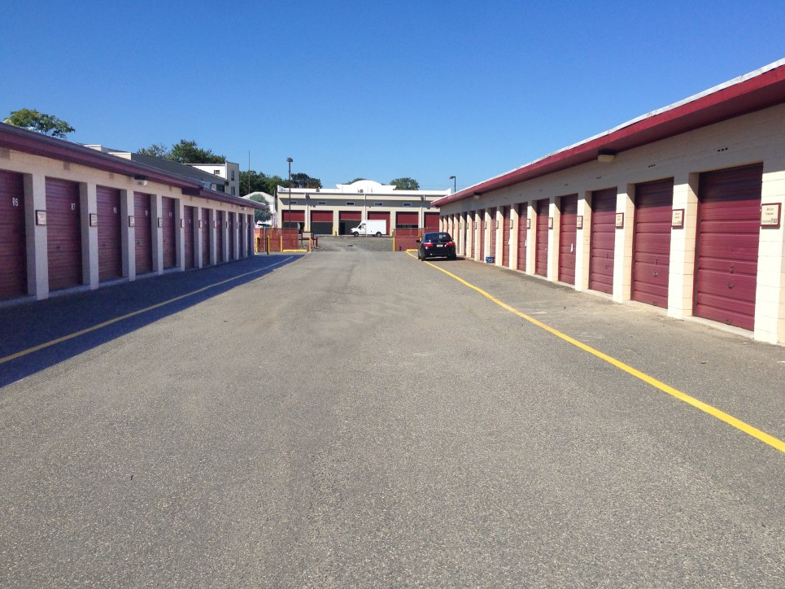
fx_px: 794
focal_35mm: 35
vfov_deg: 40.7
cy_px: 307
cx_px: 404
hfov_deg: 52.6
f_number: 2.4
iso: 50
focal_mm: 4.12
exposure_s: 1/1748
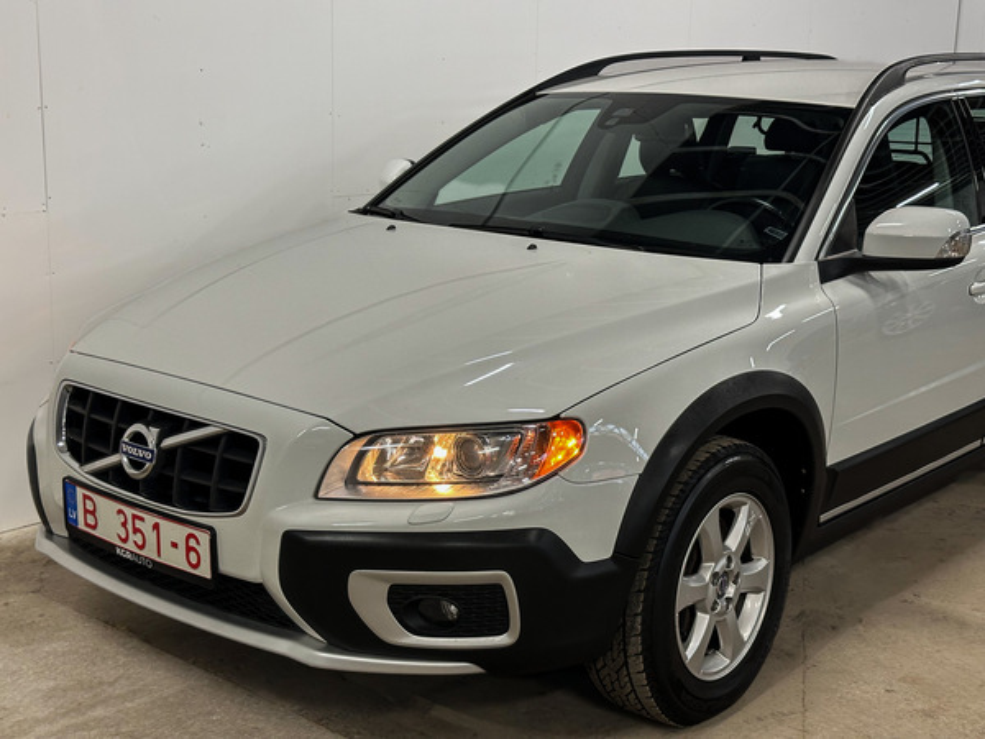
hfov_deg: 39.7
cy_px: 370
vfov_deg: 30.3
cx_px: 492
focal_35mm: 48
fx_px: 1366
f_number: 1.78
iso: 100
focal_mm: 6.86
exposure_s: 1/50
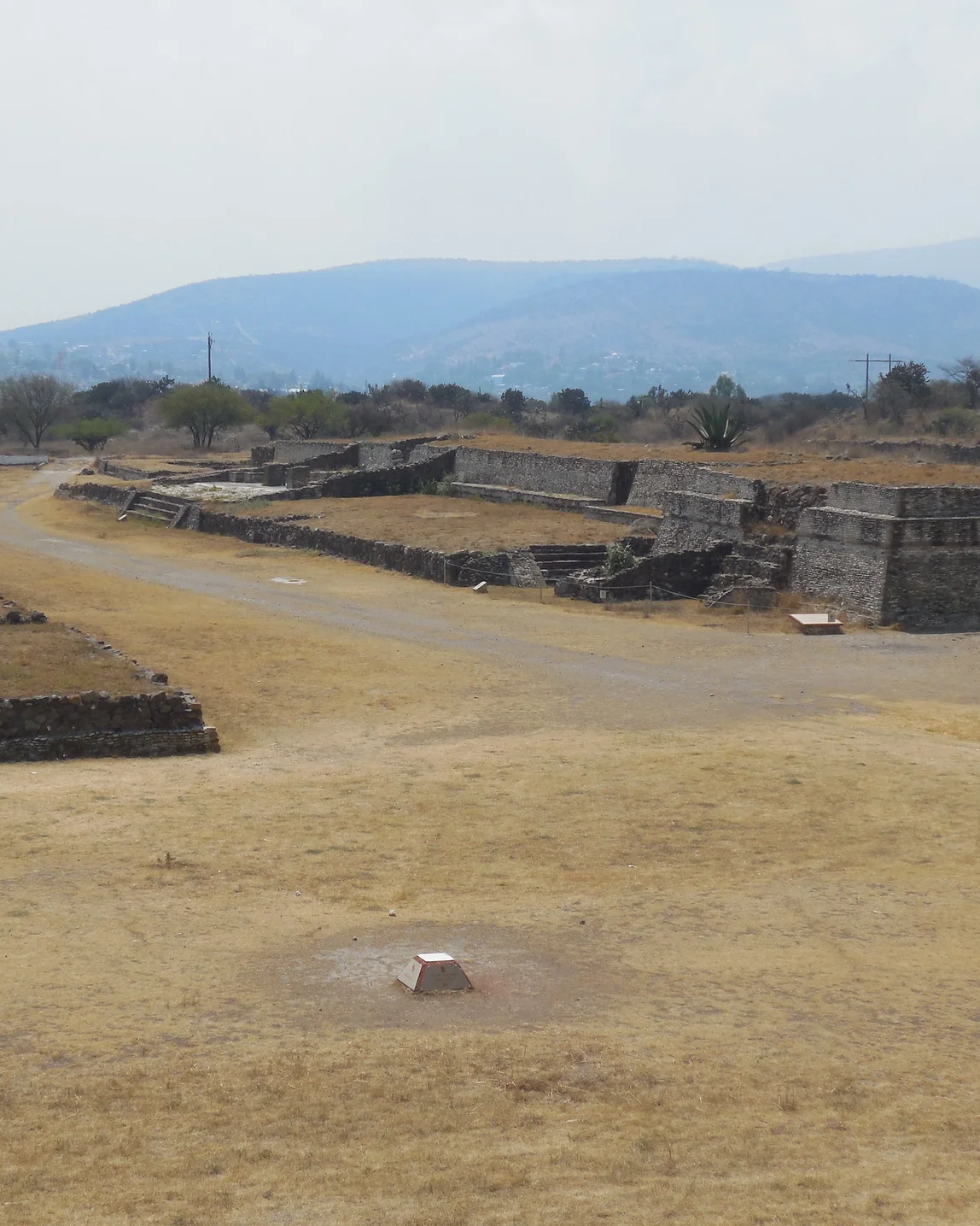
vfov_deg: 29.6
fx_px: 2320
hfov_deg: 23.8
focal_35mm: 64
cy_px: 614
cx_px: 376
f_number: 4.8
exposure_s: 1/1250
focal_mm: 8.8
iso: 125
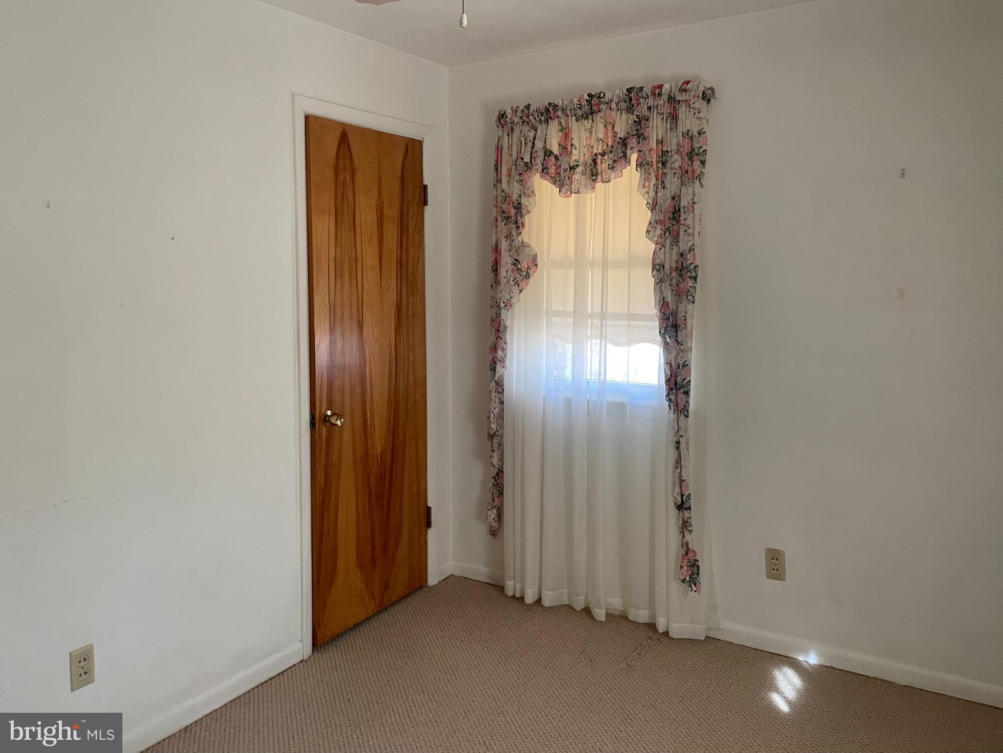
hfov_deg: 67.3
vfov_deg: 53.1
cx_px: 502
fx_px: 753
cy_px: 376
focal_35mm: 26
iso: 160
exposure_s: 1/60
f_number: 1.6
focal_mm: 4.2
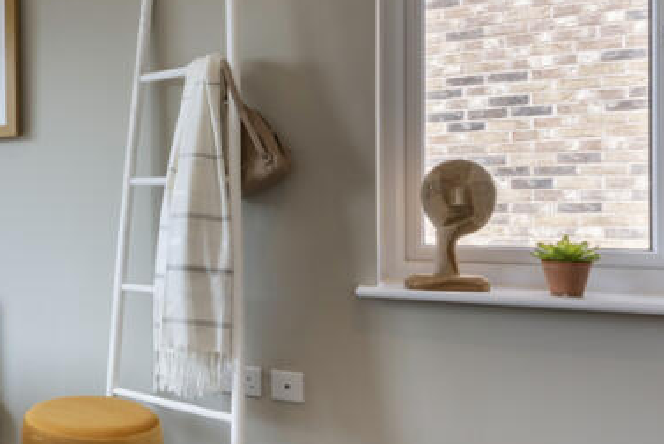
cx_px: -19
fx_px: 701
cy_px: 226
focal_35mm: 38
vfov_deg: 35.1
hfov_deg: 42.7
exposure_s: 1/15
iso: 64
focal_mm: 14
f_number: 16
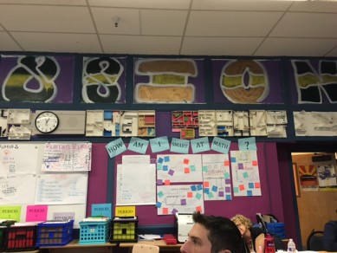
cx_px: 168
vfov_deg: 48.3
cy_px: 126
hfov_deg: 61.6
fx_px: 282
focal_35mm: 29
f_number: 2.2
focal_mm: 4.15
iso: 125
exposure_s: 1/30
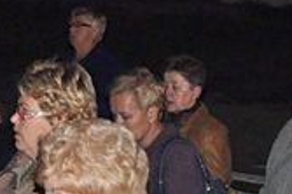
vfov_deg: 4.4
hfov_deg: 6.7
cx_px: 191
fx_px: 2480
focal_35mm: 306
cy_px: 314
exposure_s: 1/60
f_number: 5
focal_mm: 40
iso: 2000
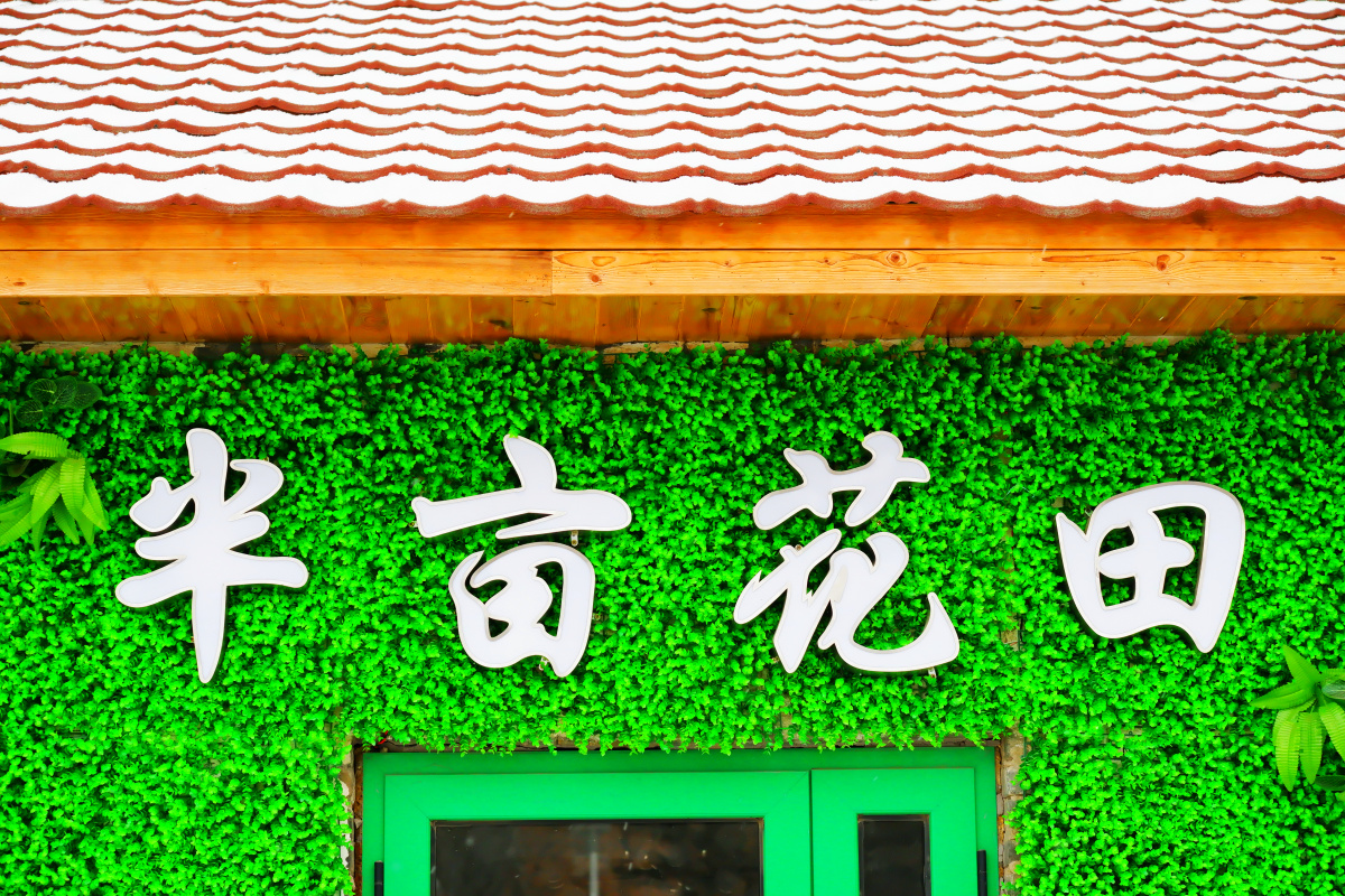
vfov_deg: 16.5
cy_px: 448
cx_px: 672
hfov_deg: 24.5
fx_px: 3101
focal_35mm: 83
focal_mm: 55
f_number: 4
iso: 1250
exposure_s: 1/80
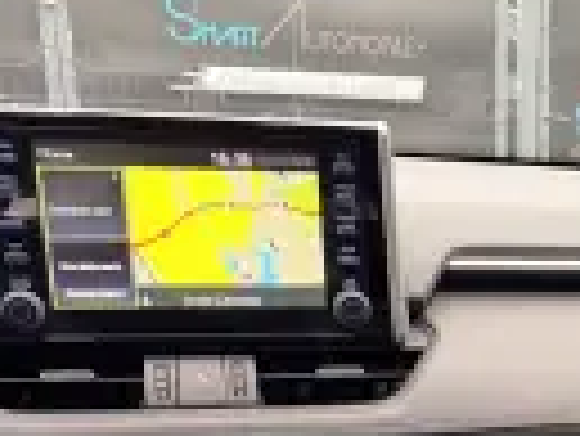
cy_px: 557
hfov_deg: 26.3
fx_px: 1124
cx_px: 665
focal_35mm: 67
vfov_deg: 20.2
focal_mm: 6.76
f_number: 1.78
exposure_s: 1/60
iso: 250
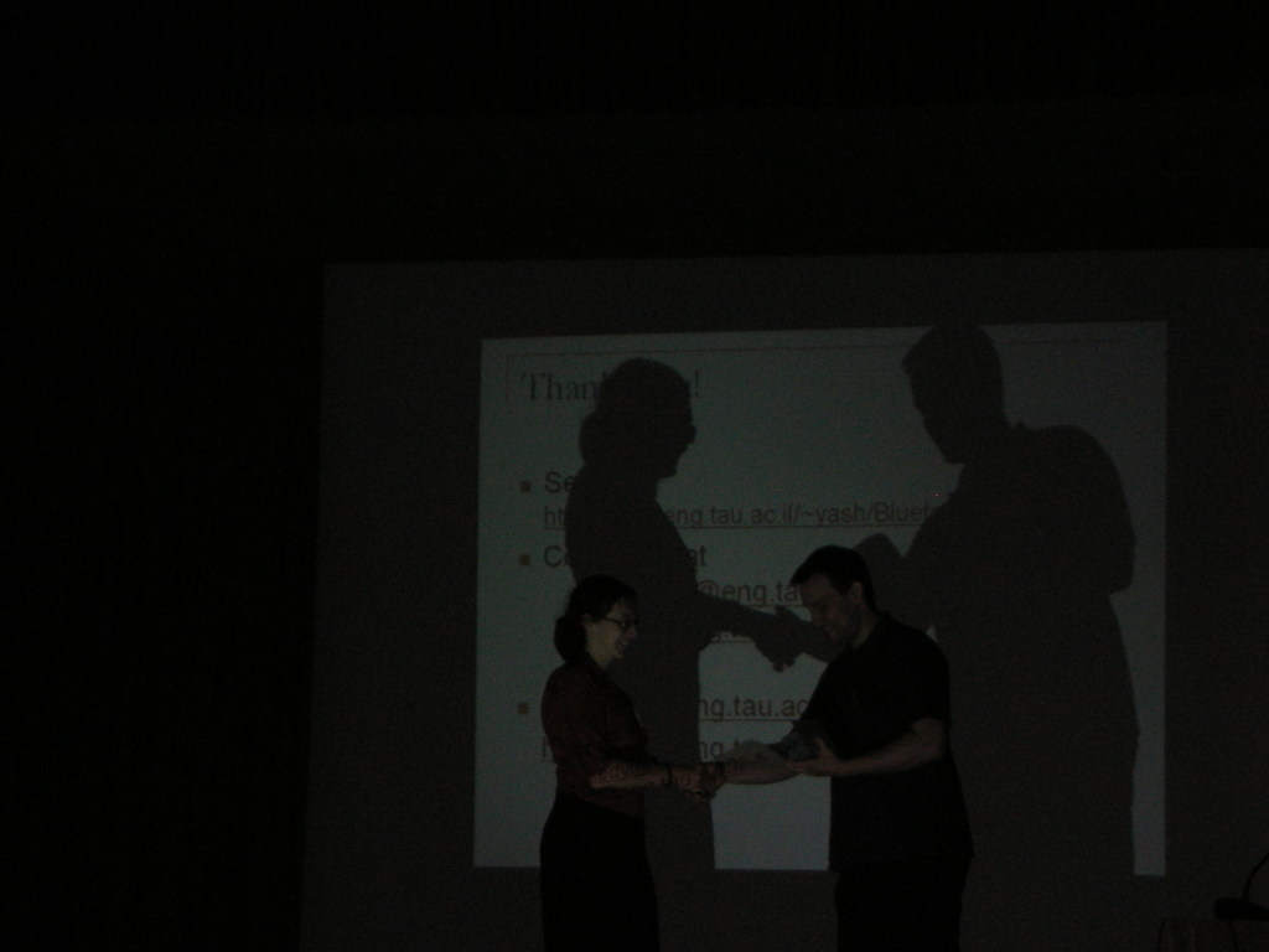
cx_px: 634
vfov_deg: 14.1
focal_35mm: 105
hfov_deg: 18.7
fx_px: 3849
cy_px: 476
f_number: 5.4
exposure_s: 1/120
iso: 200
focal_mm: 17.4
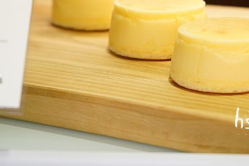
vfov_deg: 9.1
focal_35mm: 149
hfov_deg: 13.8
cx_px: 81
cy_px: -4
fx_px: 1030
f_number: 5.6
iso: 640
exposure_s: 1/80
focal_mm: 70
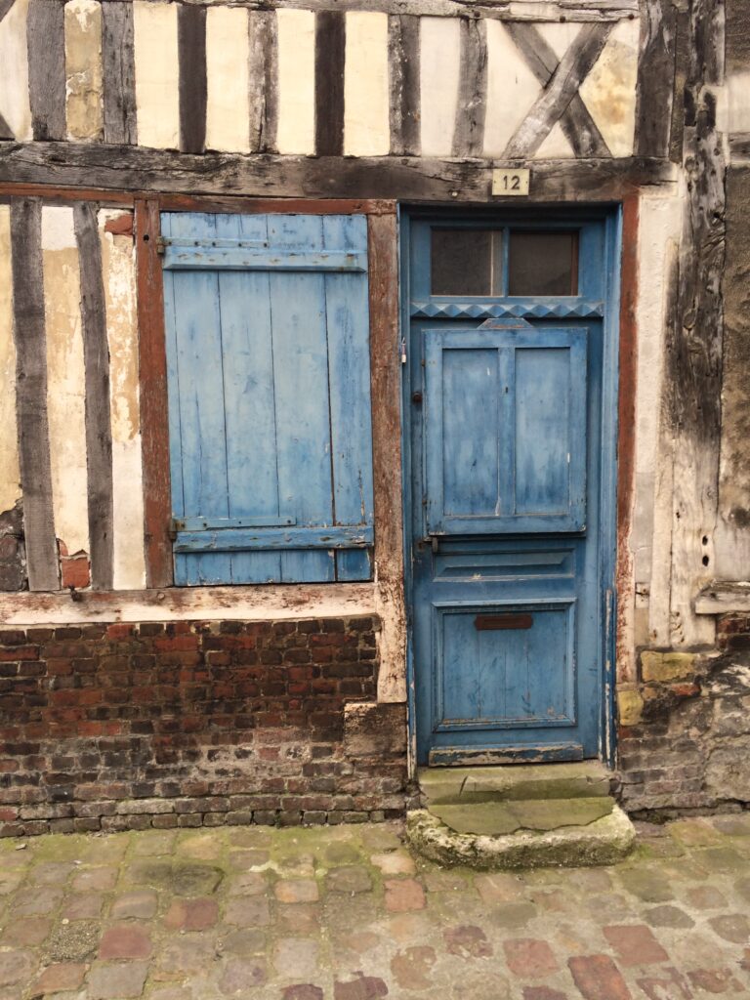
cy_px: 500
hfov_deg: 48.2
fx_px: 838
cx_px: 375
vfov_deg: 61.7
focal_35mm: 29
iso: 32
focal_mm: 4.15
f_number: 2.2
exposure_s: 1/289
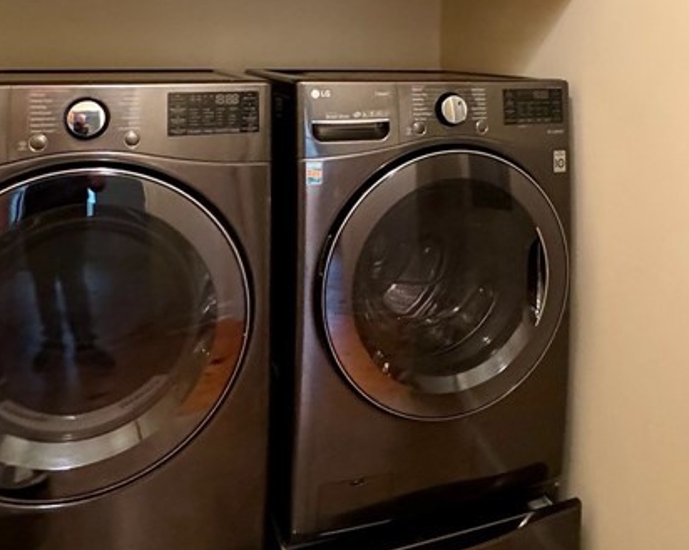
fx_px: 693
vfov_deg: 39.8
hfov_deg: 52.6
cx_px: 408
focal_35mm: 34
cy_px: 45
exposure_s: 1/60
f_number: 2.2
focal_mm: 2.22
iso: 800
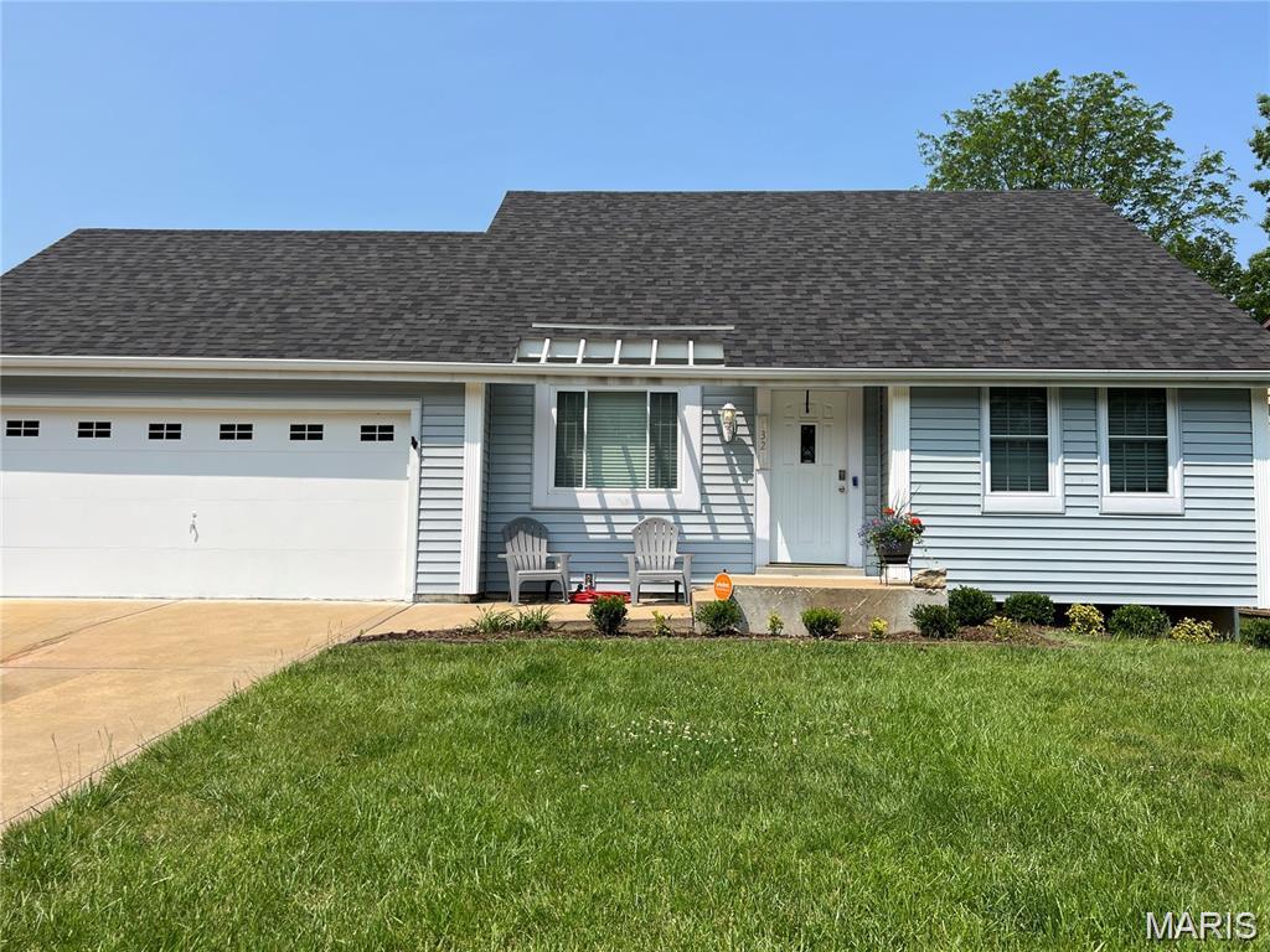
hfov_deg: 67.3
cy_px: 476
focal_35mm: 26
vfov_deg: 53.1
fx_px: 954
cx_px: 635
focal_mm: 5.7
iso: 50
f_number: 1.5
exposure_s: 1/5076
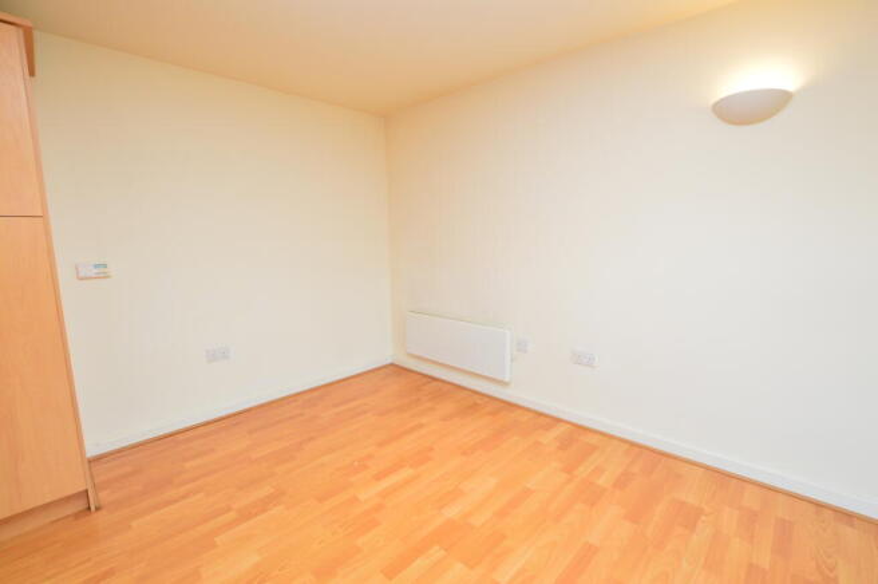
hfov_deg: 100.4
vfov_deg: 77.2
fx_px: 365
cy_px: 292
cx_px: 439
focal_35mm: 15
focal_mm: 10
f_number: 8
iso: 560
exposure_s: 1/60
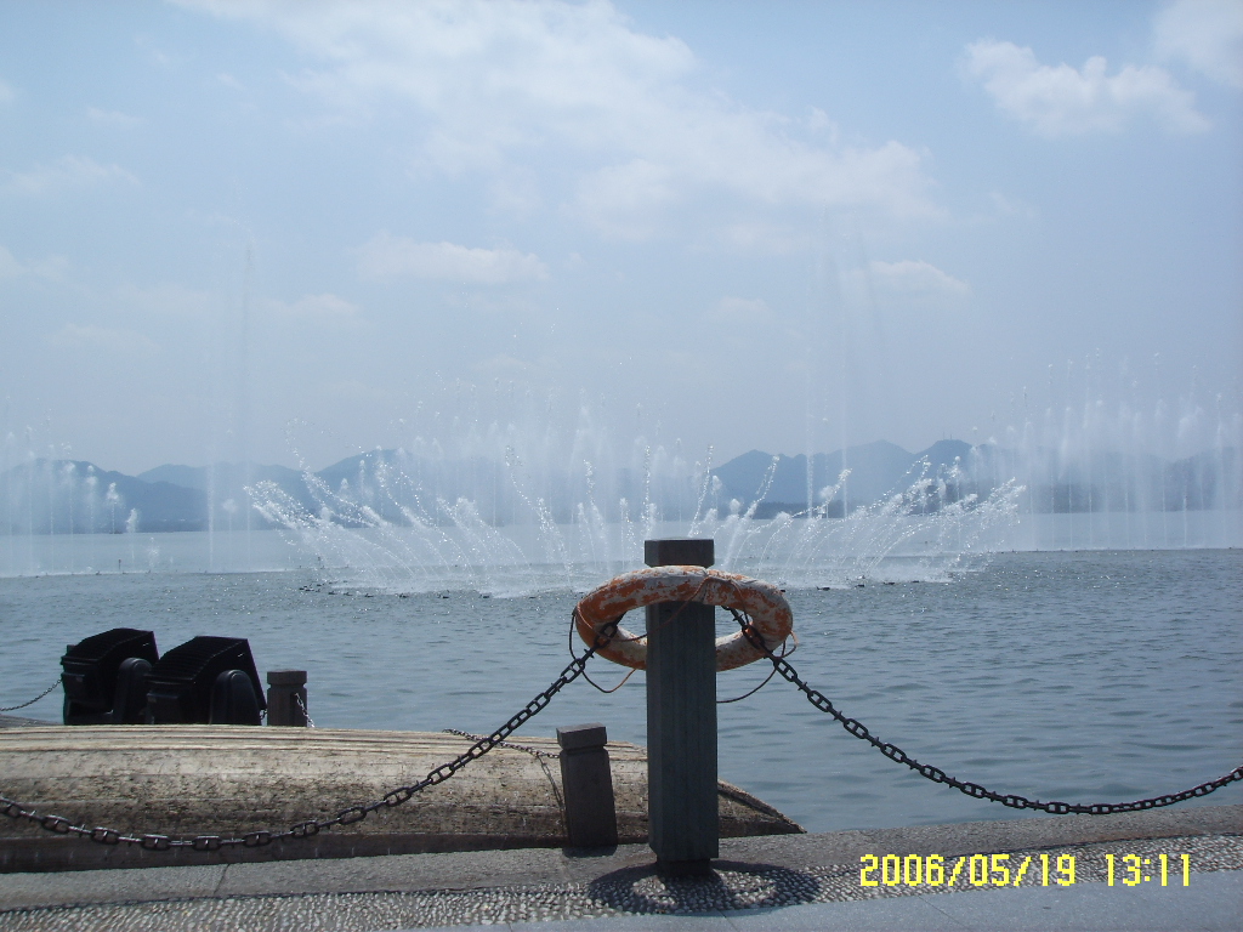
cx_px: 622
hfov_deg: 47.9
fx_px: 1400
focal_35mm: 39
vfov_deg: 36.8
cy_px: 466
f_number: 6.3
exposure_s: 1/500
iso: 50
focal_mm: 6.6
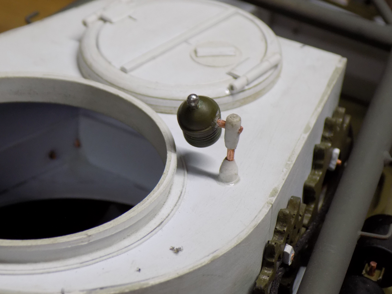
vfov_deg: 15.2
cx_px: 196
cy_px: 147
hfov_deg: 20.2
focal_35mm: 97
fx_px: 1098
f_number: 4.6
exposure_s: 1/30
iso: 220
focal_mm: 17.2
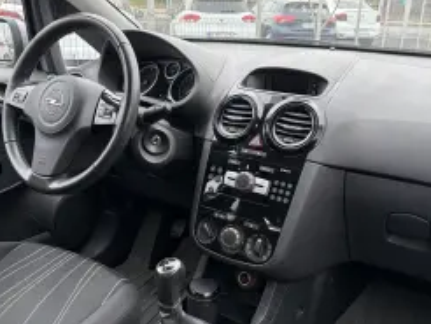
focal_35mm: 38
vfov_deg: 37.7
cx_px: 221
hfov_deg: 48.9
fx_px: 474
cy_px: 179
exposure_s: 1/121
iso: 100
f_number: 1.6
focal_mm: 5.96
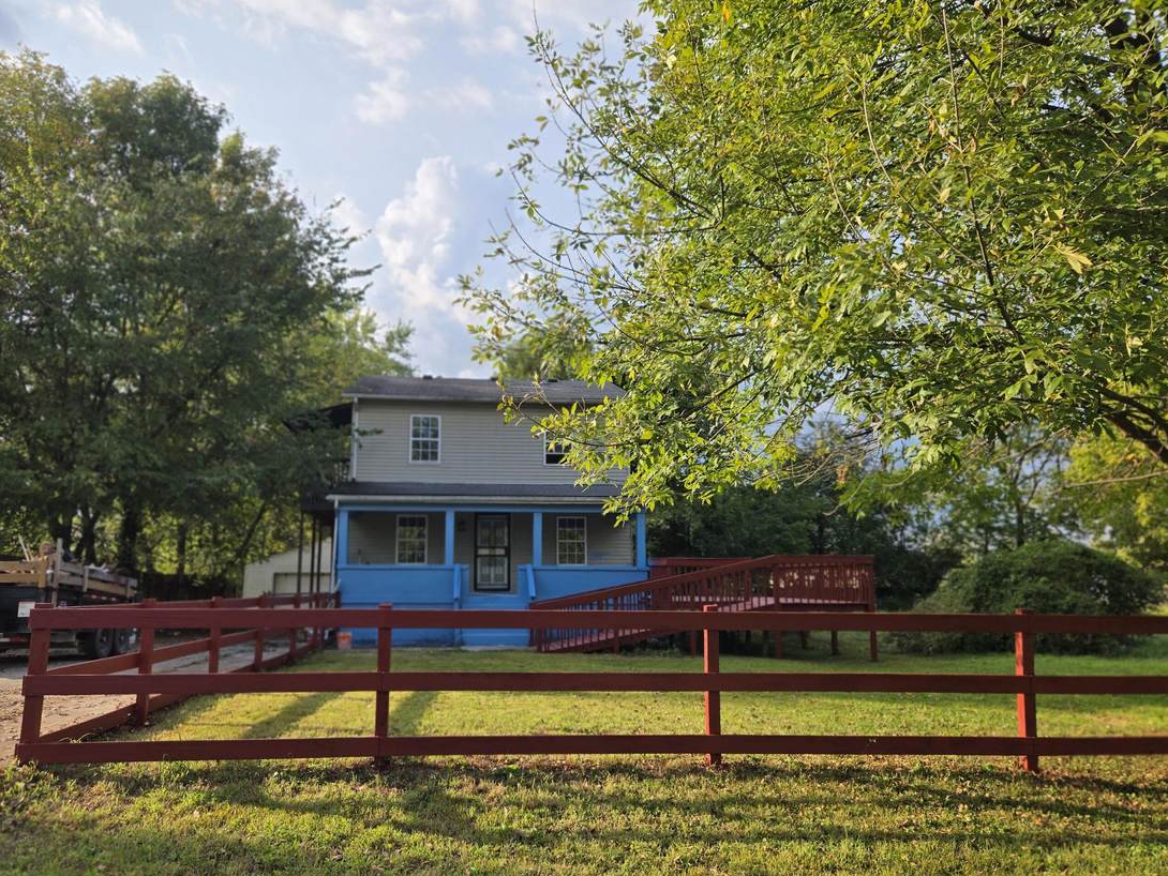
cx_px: 548
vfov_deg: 51.3
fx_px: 911
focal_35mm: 27
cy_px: 470
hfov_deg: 65.3
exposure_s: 1/1437
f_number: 1.8
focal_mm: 5.4
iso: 25
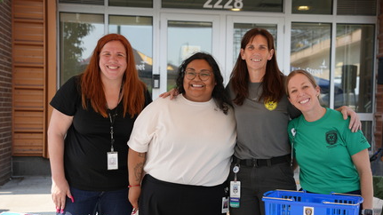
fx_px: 680
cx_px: 221
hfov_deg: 31.4
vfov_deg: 17.9
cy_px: 130
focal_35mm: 67
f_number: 4
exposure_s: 1/200
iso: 100
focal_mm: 51
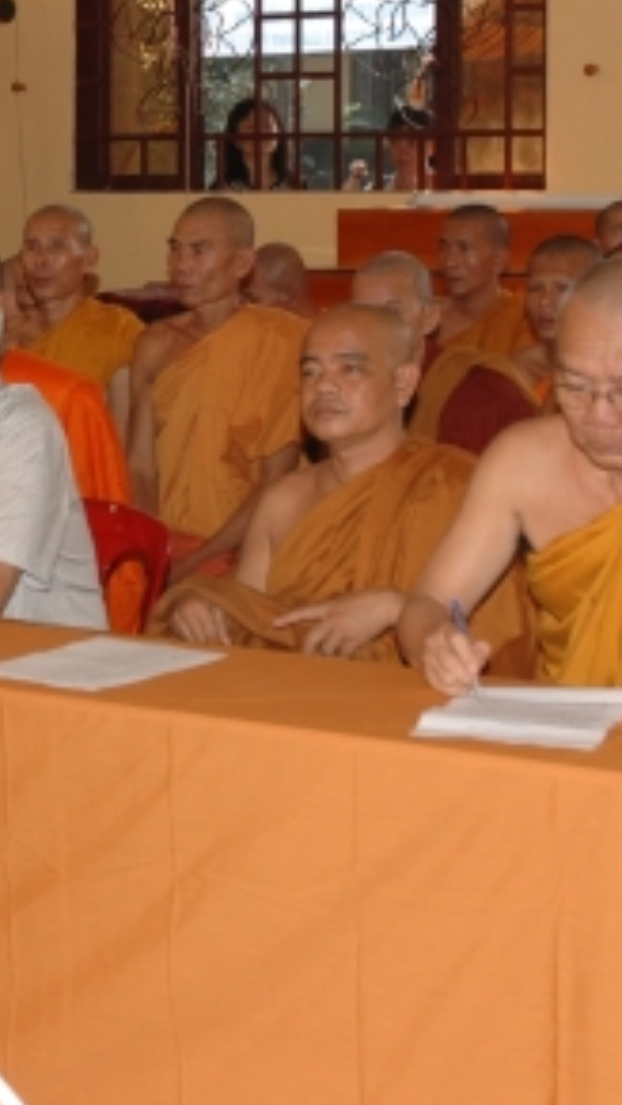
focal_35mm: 93
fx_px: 2727
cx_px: -49
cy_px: 363
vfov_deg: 22.8
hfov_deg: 12.8
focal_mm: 27
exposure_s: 1/60
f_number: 5.6
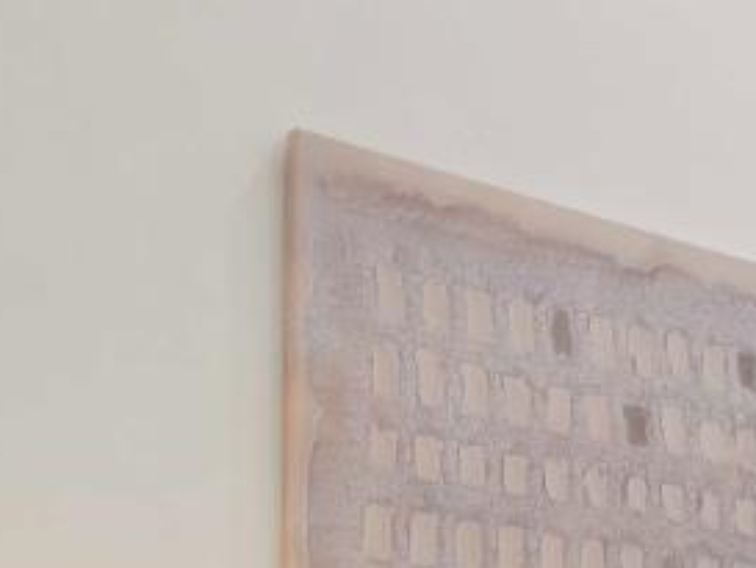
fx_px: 2076
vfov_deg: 13.8
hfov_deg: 17.6
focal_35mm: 95
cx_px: 1260
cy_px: 1028
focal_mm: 18
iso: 400
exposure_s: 1/2
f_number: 13
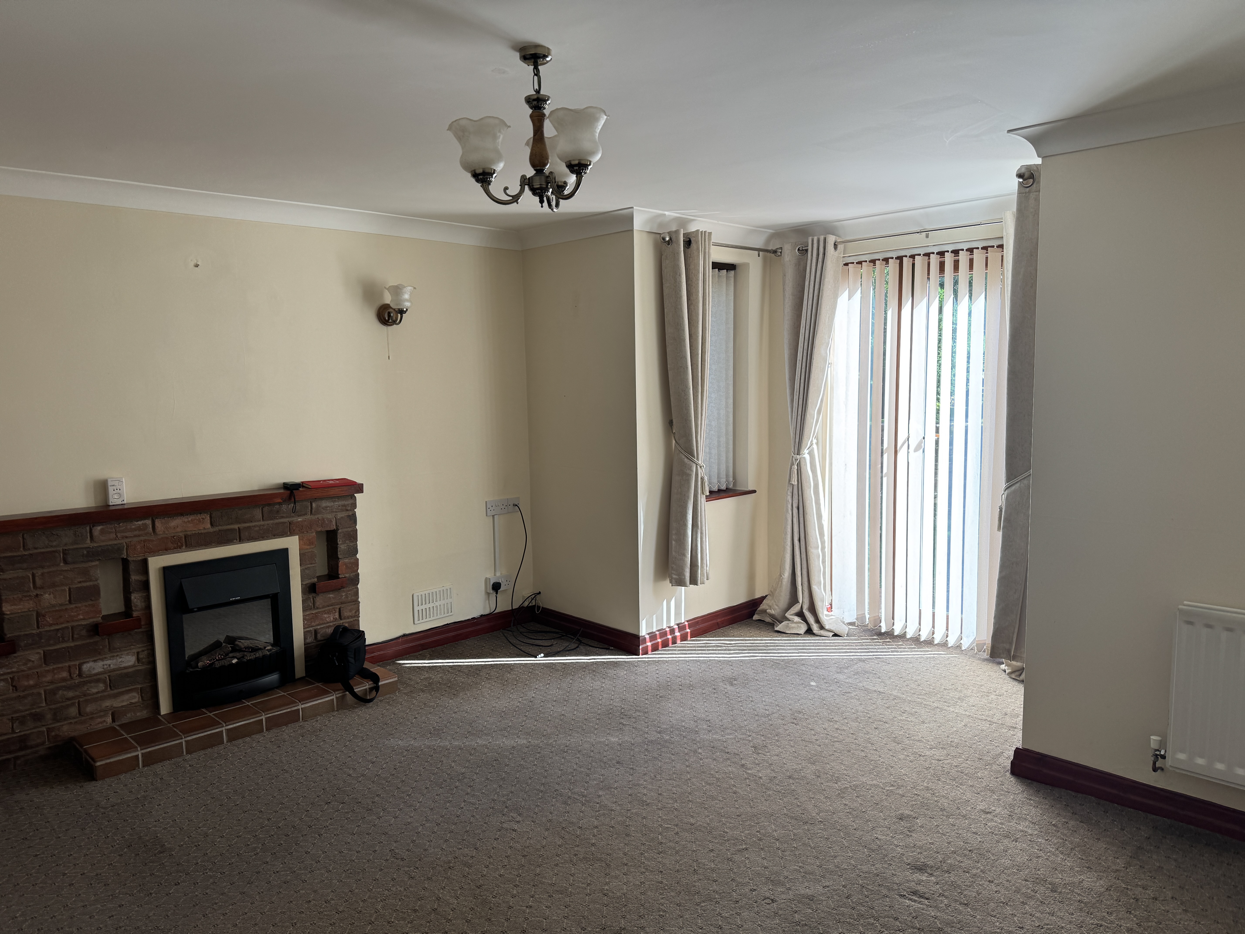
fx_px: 863
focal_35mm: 24
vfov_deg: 56.8
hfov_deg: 71.6
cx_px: 622
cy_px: 467
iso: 64
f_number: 1.78
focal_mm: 6.76
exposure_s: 1/185
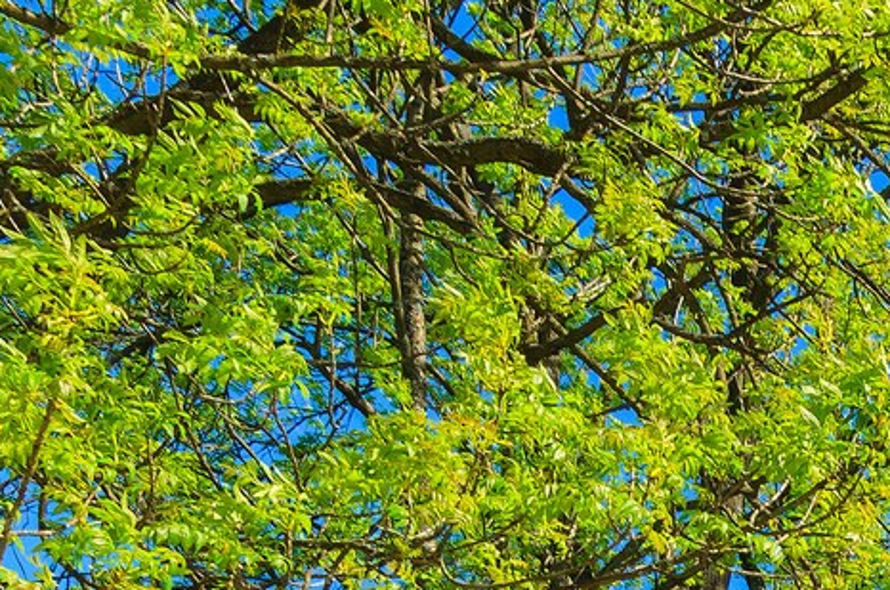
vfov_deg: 15.3
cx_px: 1180
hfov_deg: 21.7
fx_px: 2073
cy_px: 811
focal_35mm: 84
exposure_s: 1/100
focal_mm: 16
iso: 100
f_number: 8
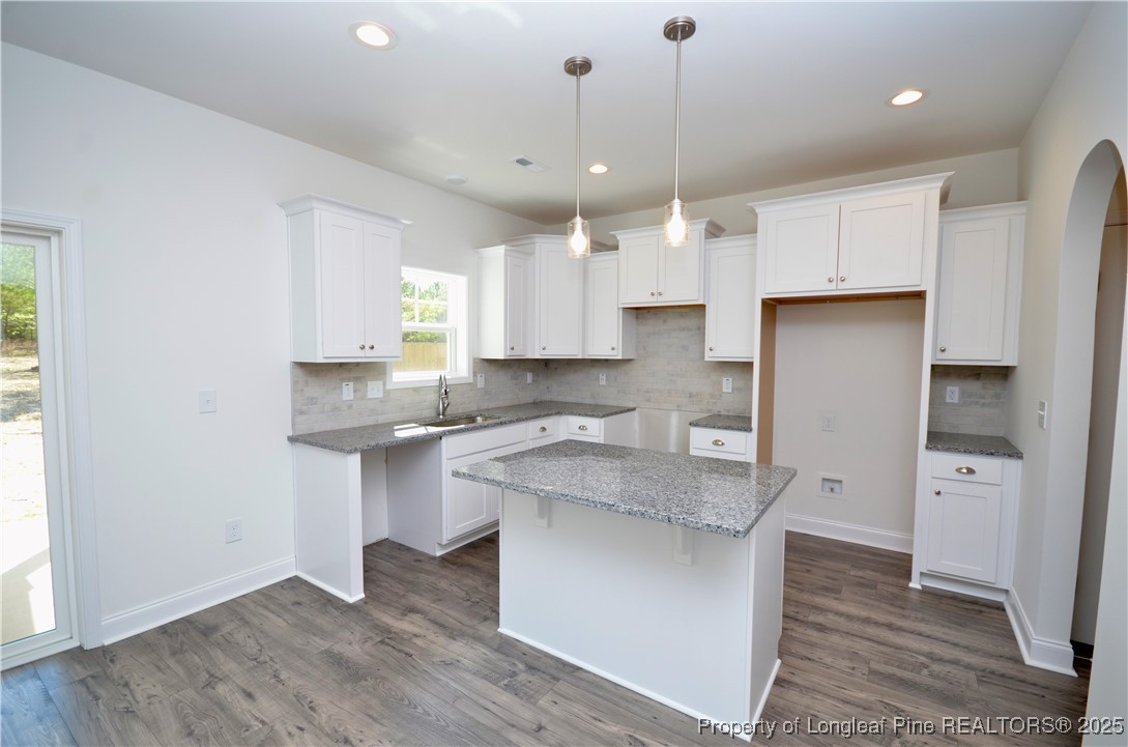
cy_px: 374
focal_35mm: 15
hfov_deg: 100.5
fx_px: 469
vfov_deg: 77.1
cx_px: 564
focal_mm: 10
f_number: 5.6
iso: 400
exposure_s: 1/125
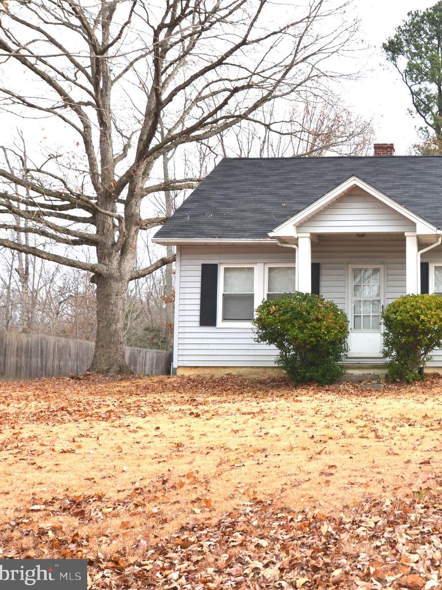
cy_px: 294
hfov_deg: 28.5
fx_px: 817
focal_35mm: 48
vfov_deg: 39.7
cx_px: 438
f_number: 5.6
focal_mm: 22
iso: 100
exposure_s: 1/250
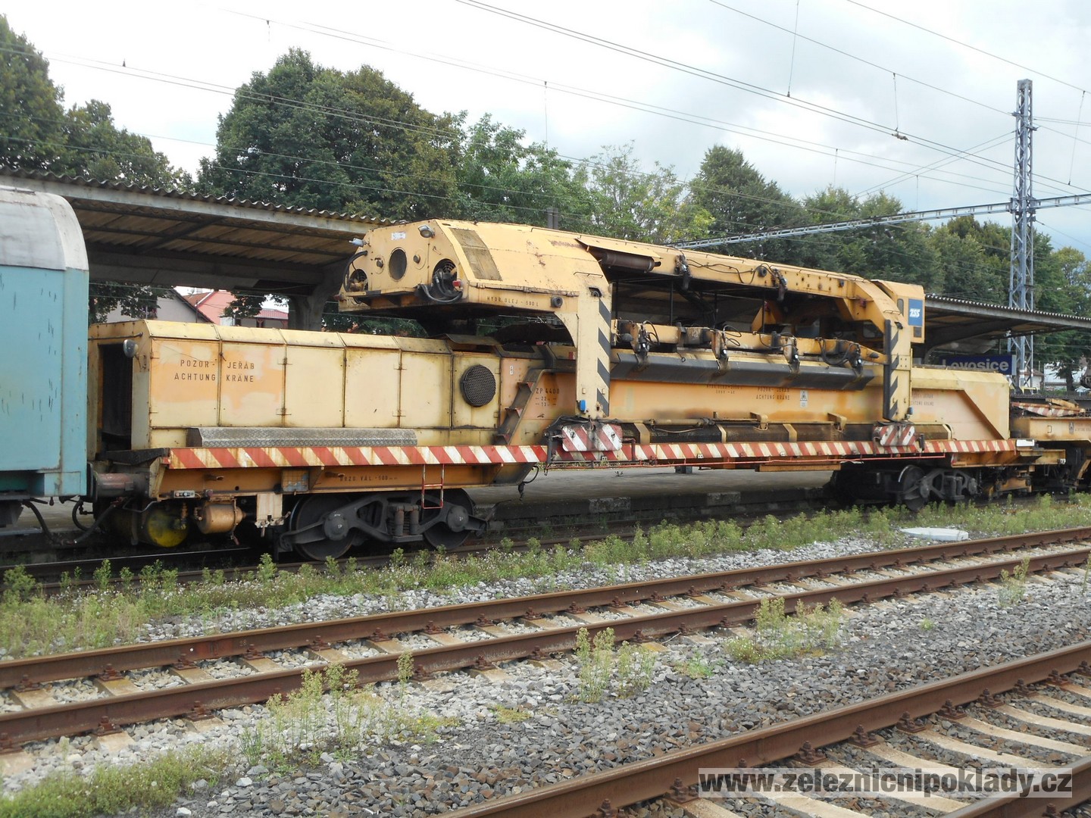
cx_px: 546
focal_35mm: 39
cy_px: 409
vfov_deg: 36.8
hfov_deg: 47.9
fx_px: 1229
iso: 80
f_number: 4.5
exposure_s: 1/60
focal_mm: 6.9
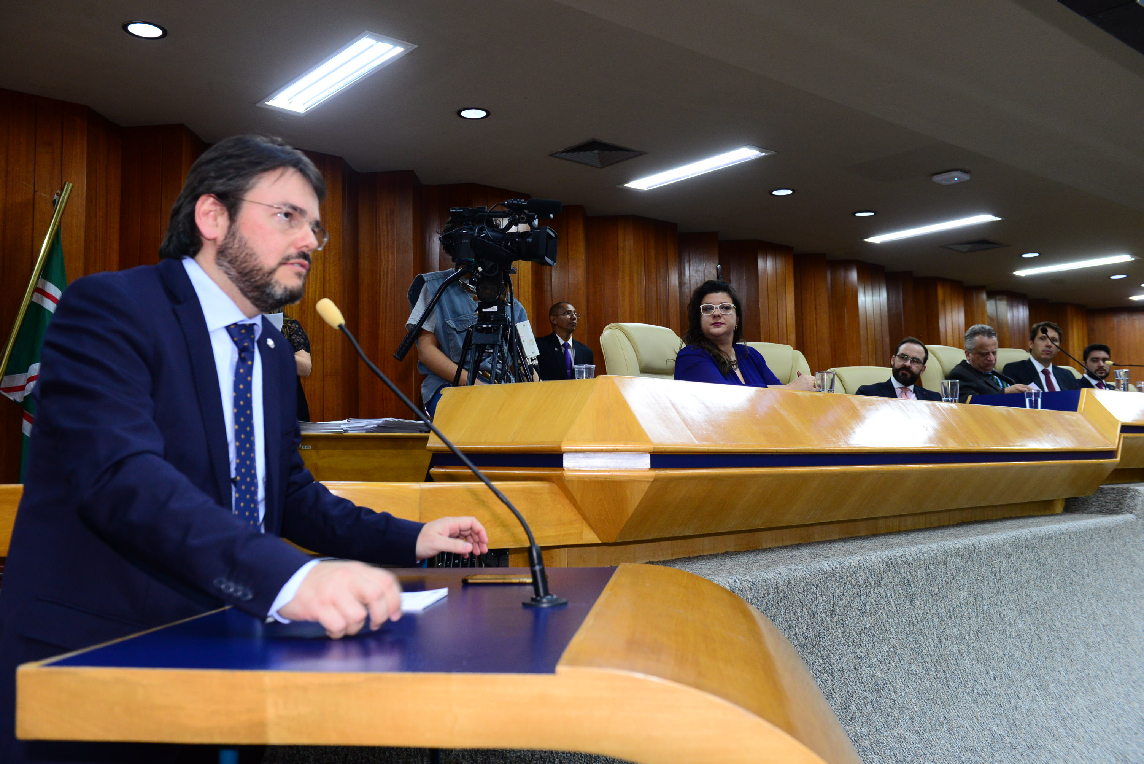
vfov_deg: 41.1
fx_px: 1017
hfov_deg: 58.7
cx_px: 572
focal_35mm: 32
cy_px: 382
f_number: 4.5
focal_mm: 32
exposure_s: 1/60
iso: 1600
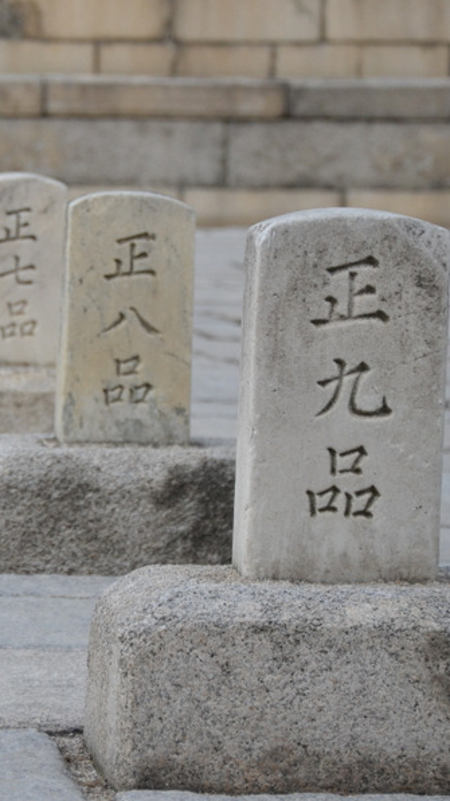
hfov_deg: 6.0
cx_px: -24
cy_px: 399
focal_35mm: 202
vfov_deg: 10.7
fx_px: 4283
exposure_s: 1/2000
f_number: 5.6
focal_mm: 85
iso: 800
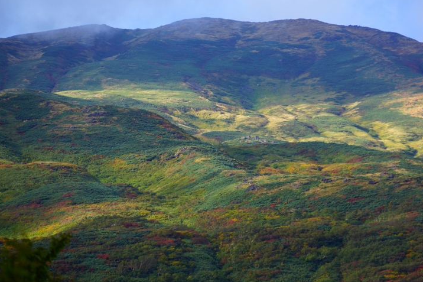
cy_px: 133
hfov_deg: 6.3
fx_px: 3818
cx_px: 223
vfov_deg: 4.2
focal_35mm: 325
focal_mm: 194
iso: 200
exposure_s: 1/320
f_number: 6.3
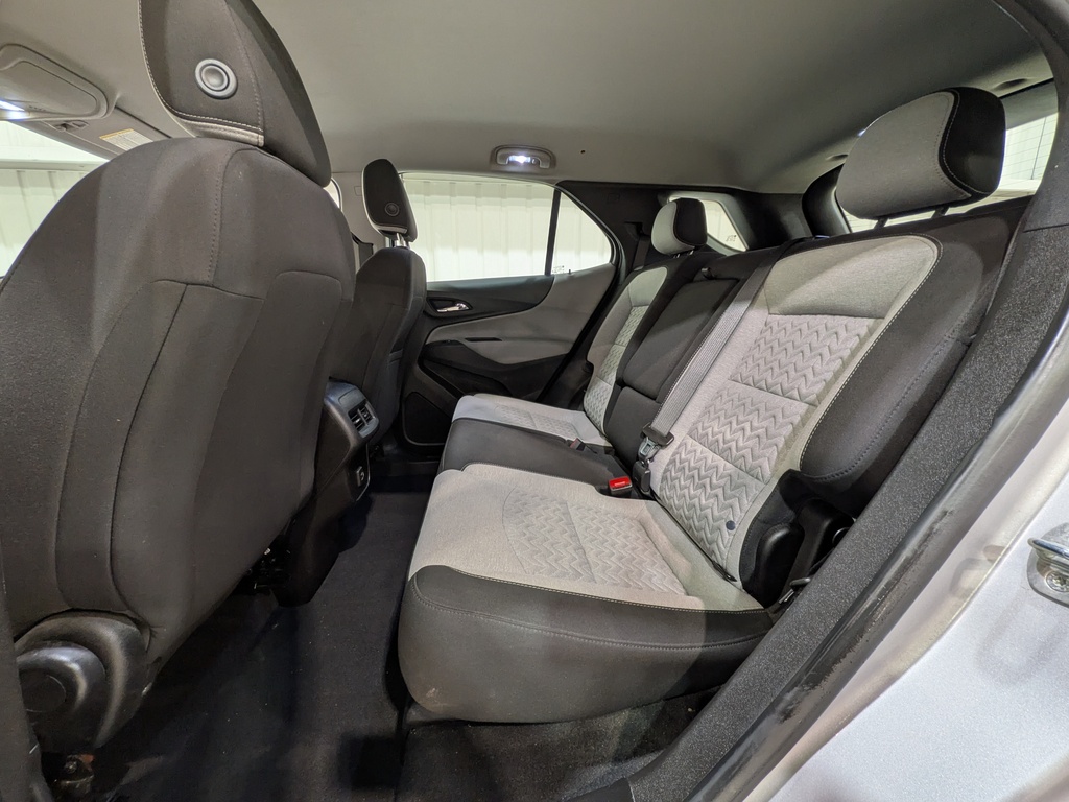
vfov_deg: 85.7
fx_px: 432
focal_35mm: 14
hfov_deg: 102.1
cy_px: 401
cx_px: 534
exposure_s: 1/25
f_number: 2.2
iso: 87
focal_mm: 1.83
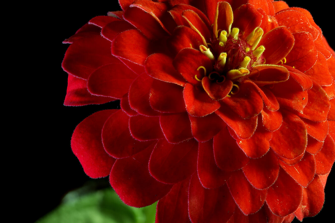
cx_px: 234
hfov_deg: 10.9
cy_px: 93
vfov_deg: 7.3
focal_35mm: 189
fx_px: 1758
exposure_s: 1/15
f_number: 10
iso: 100
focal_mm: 105
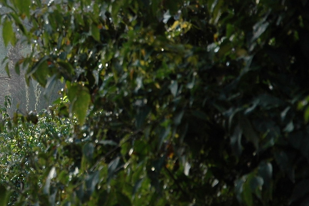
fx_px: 2641
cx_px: -135
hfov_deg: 6.6
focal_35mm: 308
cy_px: 138
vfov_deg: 4.5
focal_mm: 70
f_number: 5.6
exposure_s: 1/160
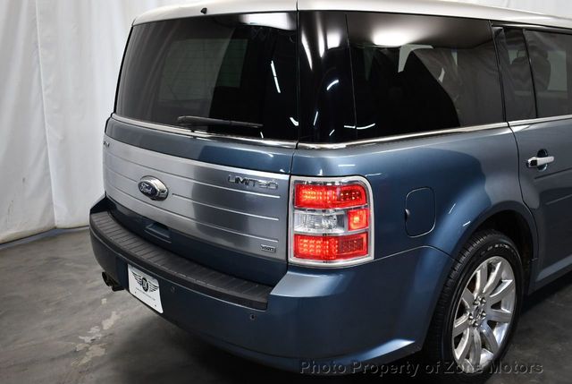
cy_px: 192
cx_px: 286
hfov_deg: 53.1
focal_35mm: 36
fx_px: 573
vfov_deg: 37.0
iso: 900
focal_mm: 18
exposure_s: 1/125
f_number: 3.5
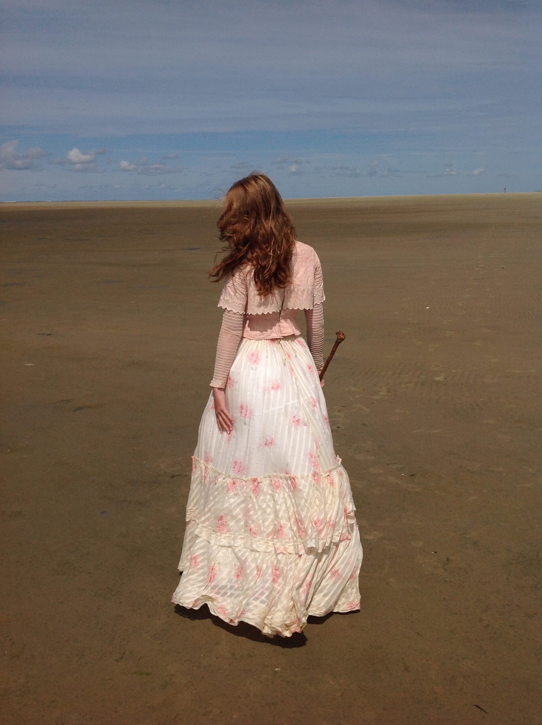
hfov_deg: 40.6
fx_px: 733
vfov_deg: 52.7
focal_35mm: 35
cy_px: 362
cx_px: 271
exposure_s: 1/7576
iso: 50
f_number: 2.4
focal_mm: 4.28
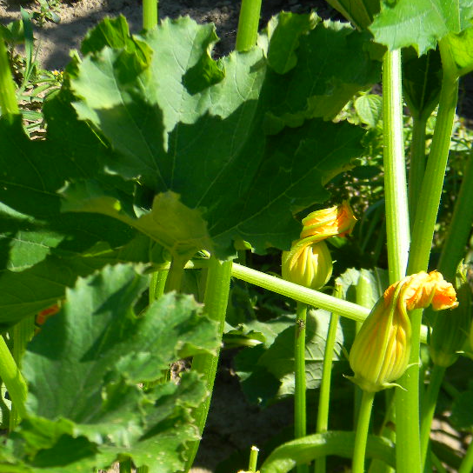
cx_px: 285
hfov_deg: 12.6
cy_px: 295
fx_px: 2133
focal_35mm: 138
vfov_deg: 12.6
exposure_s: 1/290
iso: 80
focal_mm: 15.1
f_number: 4.5
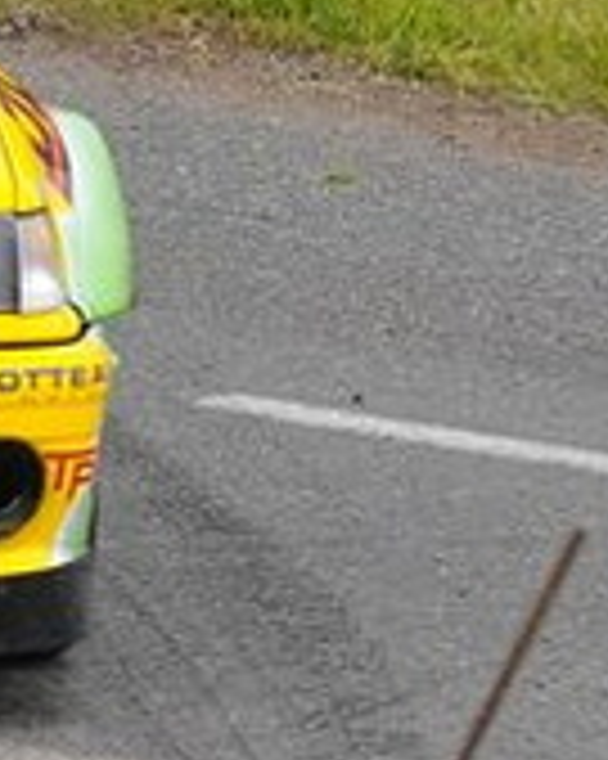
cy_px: -178
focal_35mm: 660
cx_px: -991
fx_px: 14859
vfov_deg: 2.9
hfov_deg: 2.3
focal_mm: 100
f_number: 9
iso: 500
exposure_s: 1/800
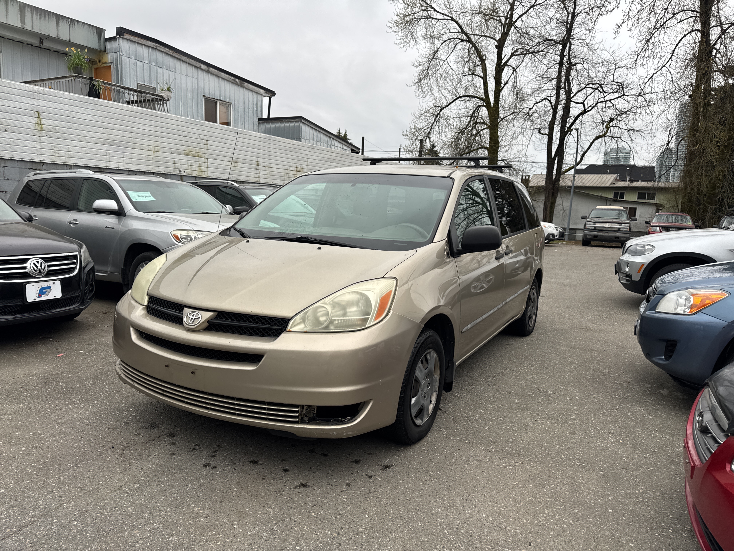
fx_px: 509
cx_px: 367
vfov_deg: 56.8
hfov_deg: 71.6
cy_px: 276
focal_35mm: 24
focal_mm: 6.76
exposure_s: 1/412
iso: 80
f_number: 1.78
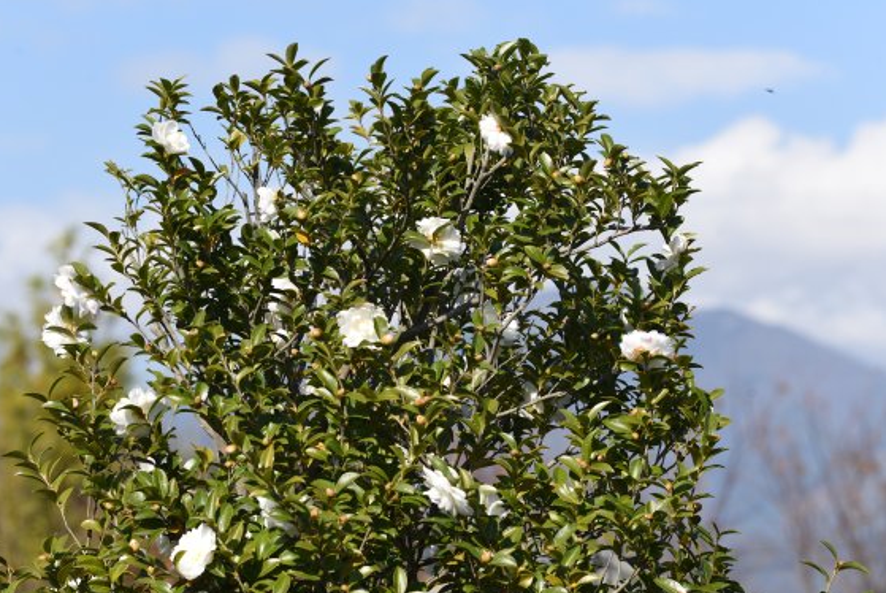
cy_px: 318
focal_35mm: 197
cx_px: 403
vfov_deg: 7.0
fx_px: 4853
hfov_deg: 10.4
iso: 200
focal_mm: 180
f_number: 8
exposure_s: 1/500
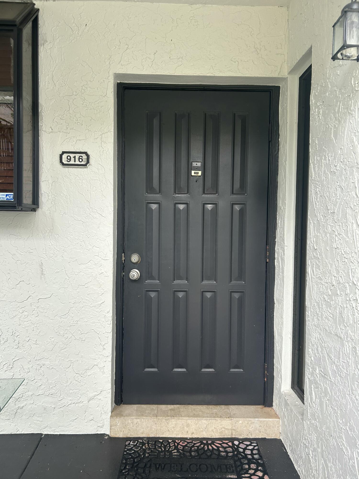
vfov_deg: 67.3
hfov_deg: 53.1
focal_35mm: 26
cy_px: 240
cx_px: 180
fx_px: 360
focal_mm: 5.7
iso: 80
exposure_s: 1/121
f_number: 1.5
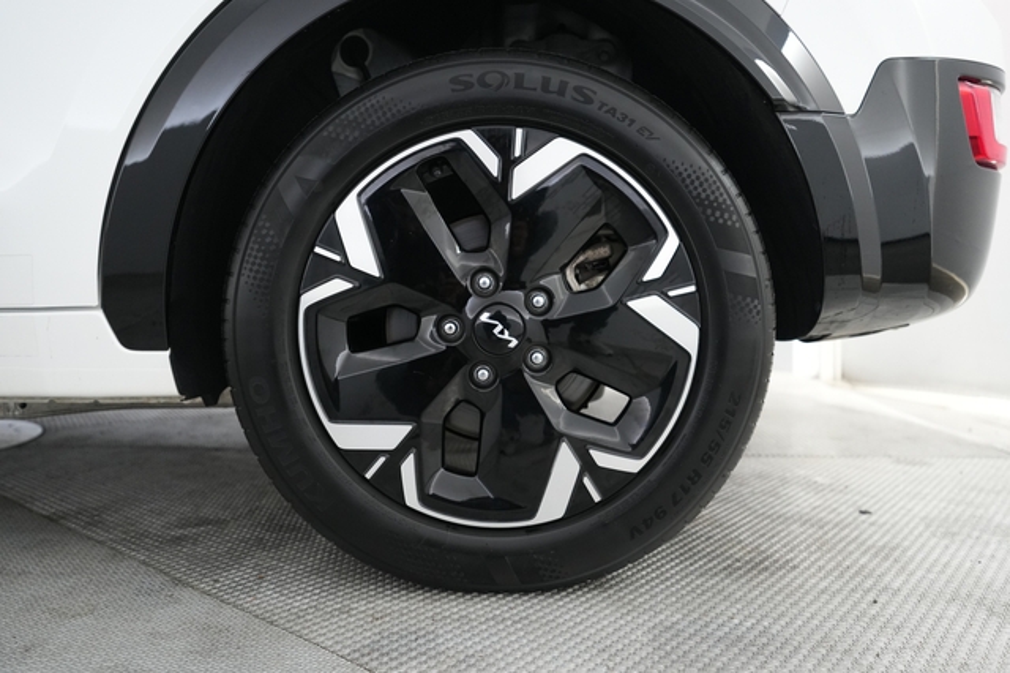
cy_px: 336
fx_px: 785
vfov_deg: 46.4
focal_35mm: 28
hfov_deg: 65.5
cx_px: 505
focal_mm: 28
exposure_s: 1/160
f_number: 2.8
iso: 3200
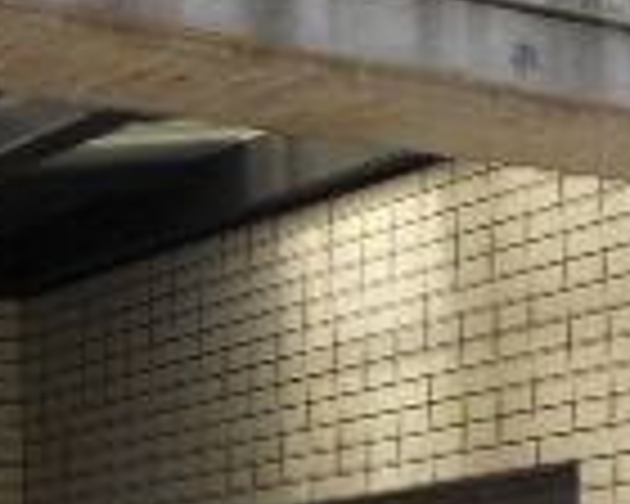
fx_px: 2163
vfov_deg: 13.3
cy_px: 261
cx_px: 544
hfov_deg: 16.4
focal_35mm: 116
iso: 80
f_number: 3.2
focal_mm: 4.6
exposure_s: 1/320
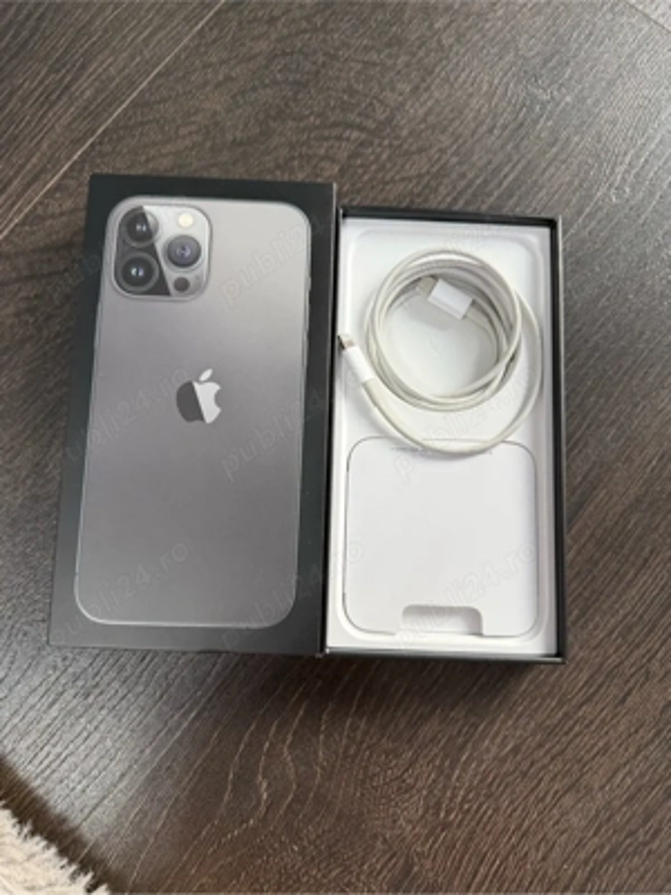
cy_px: 448
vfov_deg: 71.6
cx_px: 336
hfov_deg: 56.8
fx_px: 620
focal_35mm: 24
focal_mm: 6.76
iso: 250
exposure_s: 1/60
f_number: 1.78
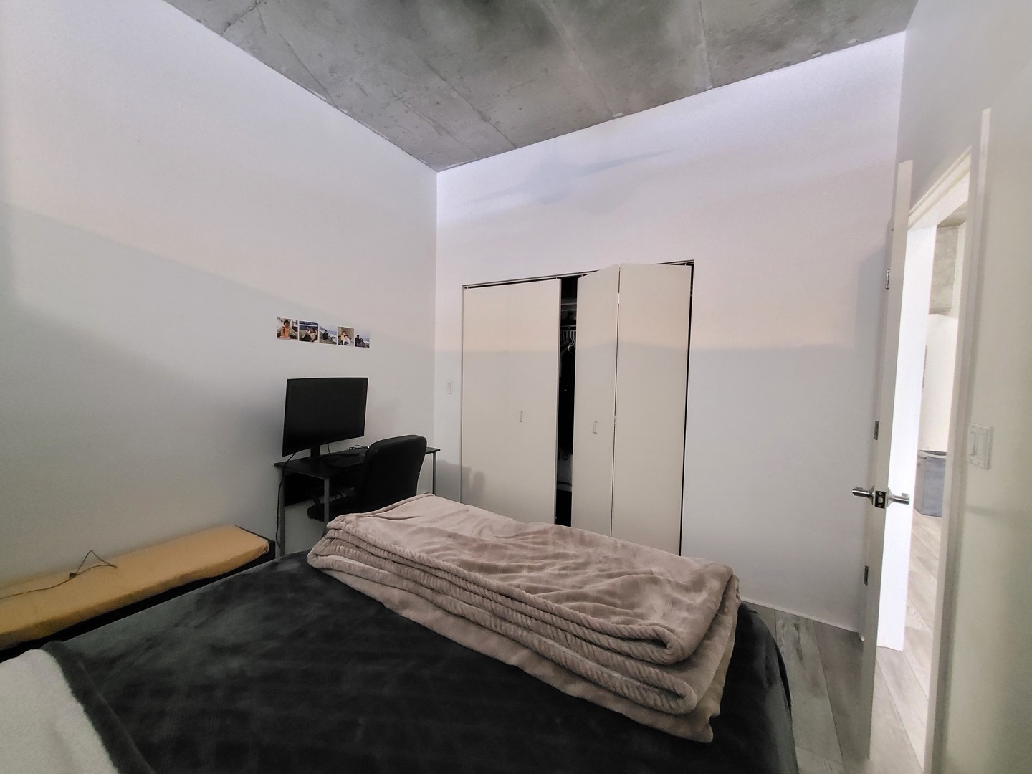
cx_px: 516
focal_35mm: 13
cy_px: 387
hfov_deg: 106.2
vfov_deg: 89.9
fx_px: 388
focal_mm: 1.74
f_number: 2.2
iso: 1250
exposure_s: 1/24
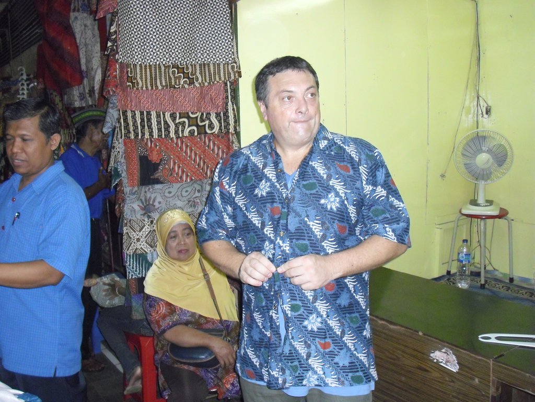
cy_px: 201
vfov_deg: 37.7
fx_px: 587
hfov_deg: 49.0
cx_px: 268
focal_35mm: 38
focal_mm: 6.2
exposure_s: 1/60
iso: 400
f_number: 2.8
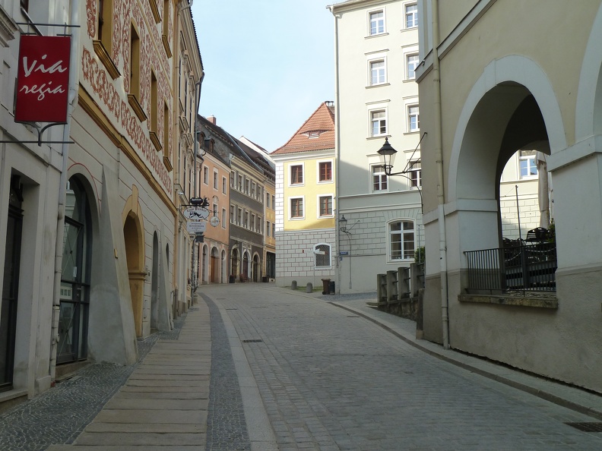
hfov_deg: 50.1
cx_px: 301
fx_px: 643
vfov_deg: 38.7
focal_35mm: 37
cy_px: 226
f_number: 4
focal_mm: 6.1
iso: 125
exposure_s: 1/320
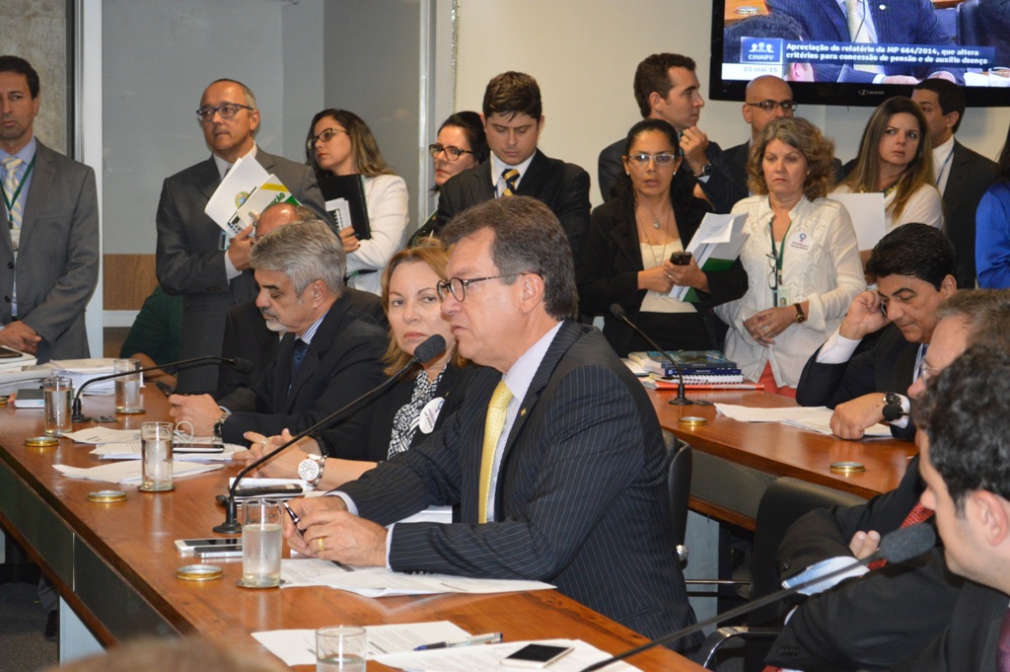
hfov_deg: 24.6
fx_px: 2313
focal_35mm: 82
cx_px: 505
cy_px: 336
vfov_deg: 16.5
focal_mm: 55
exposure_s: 1/60
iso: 1600
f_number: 5.6
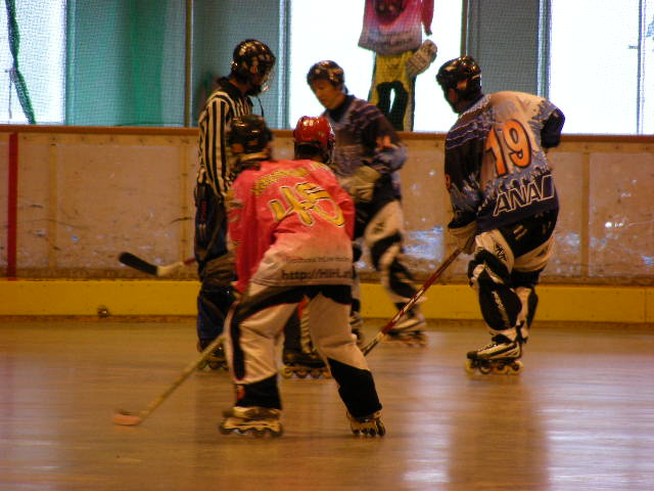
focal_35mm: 380
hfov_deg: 5.2
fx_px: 7179
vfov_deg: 3.9
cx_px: 327
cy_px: 246
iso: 200
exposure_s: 1/53.2
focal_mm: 63.3
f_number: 3.5
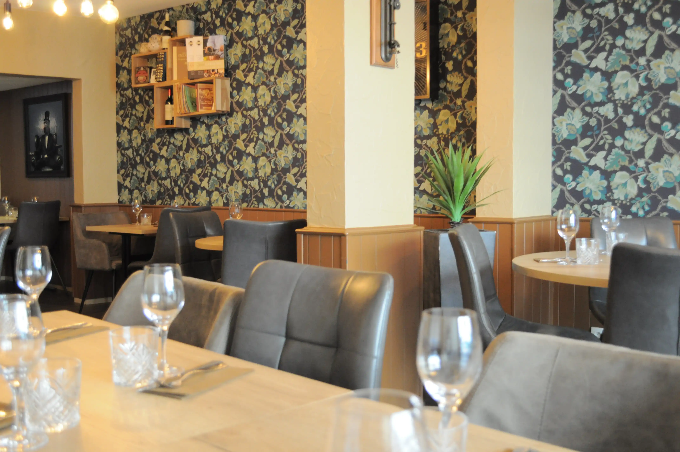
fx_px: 736
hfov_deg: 49.6
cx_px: 340
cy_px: 226
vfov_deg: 34.1
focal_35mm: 39
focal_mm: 26
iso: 1400
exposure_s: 1/30
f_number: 4.2
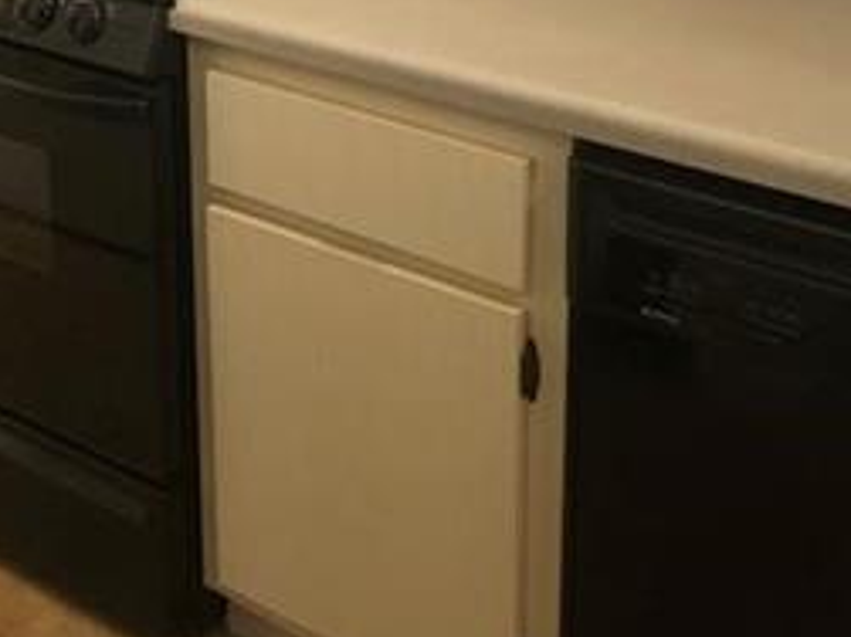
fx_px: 1646
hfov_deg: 28.5
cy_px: -102
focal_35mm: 67
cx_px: 207
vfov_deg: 20.6
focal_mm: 4
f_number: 1.8
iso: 64
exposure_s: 1/15
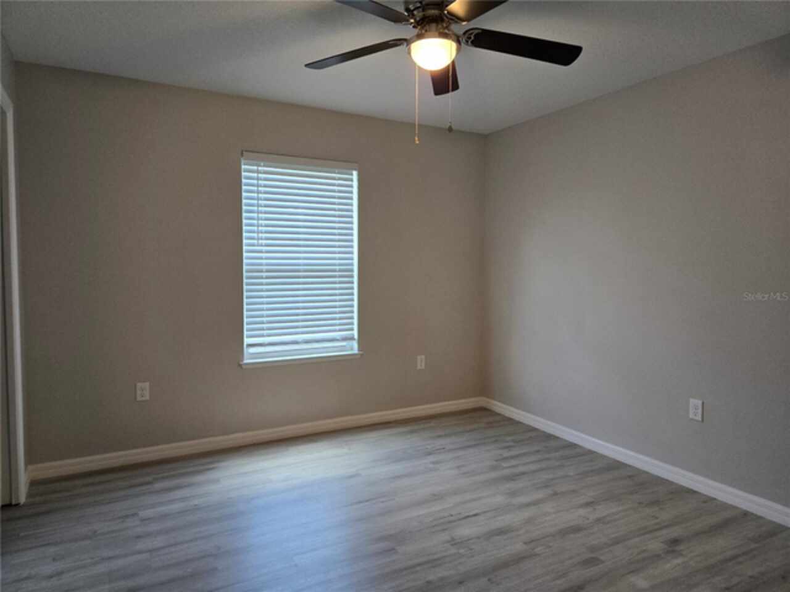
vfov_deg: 58.9
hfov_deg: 73.9
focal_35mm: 23
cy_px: 296
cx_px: 395
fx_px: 525
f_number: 1.8
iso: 250
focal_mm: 5.4
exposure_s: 1/120
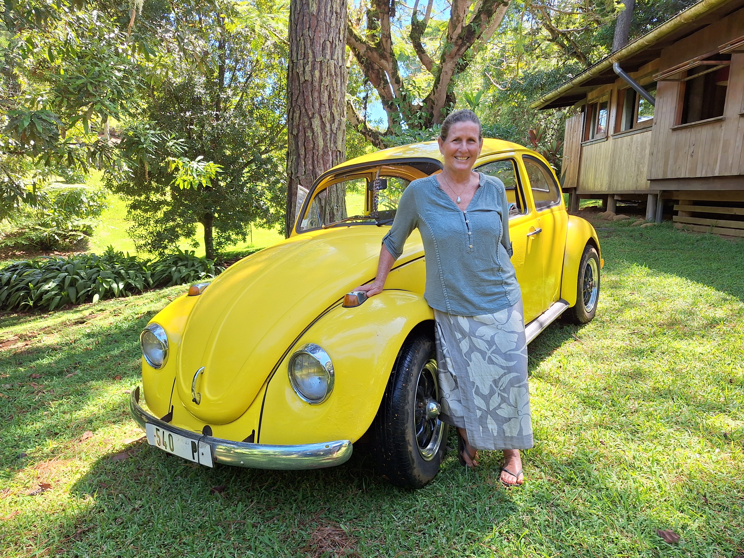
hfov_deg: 73.9
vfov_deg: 58.9
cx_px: 372
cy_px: 279
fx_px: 494
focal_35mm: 23
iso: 40
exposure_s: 1/246
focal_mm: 5.54
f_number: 1.8
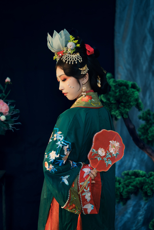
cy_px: 115
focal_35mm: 50
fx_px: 321
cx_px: 77
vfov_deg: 39.6
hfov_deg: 27.0
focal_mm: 50
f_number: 2.2
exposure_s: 1/125
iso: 200
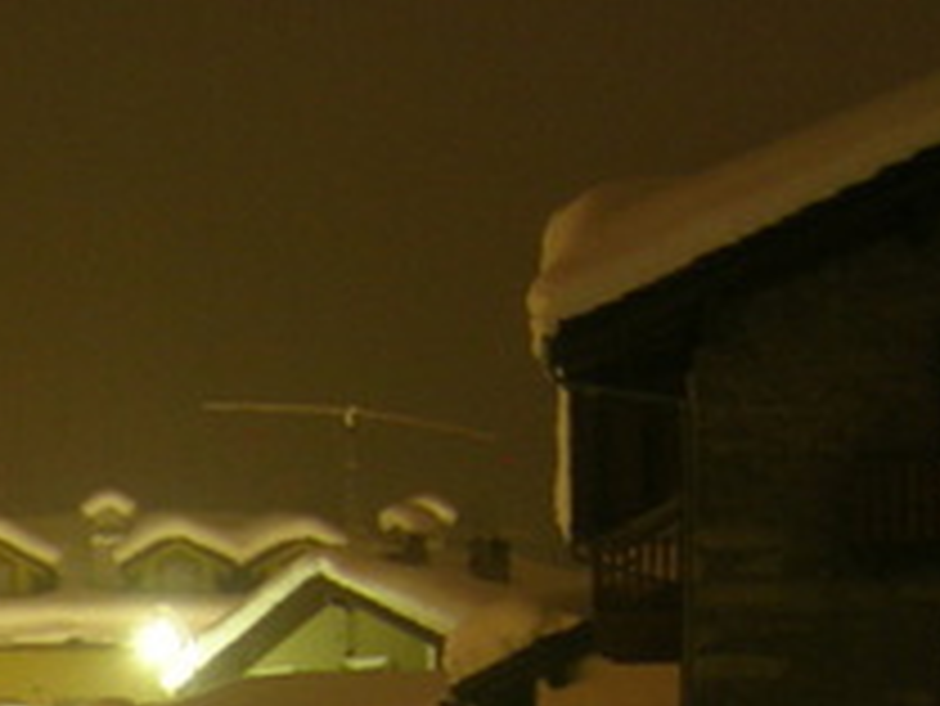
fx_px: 3179
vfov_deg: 12.1
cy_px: 1068
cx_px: -342
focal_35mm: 117
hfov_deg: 15.8
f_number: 2.8
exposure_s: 2
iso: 50
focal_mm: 5.4
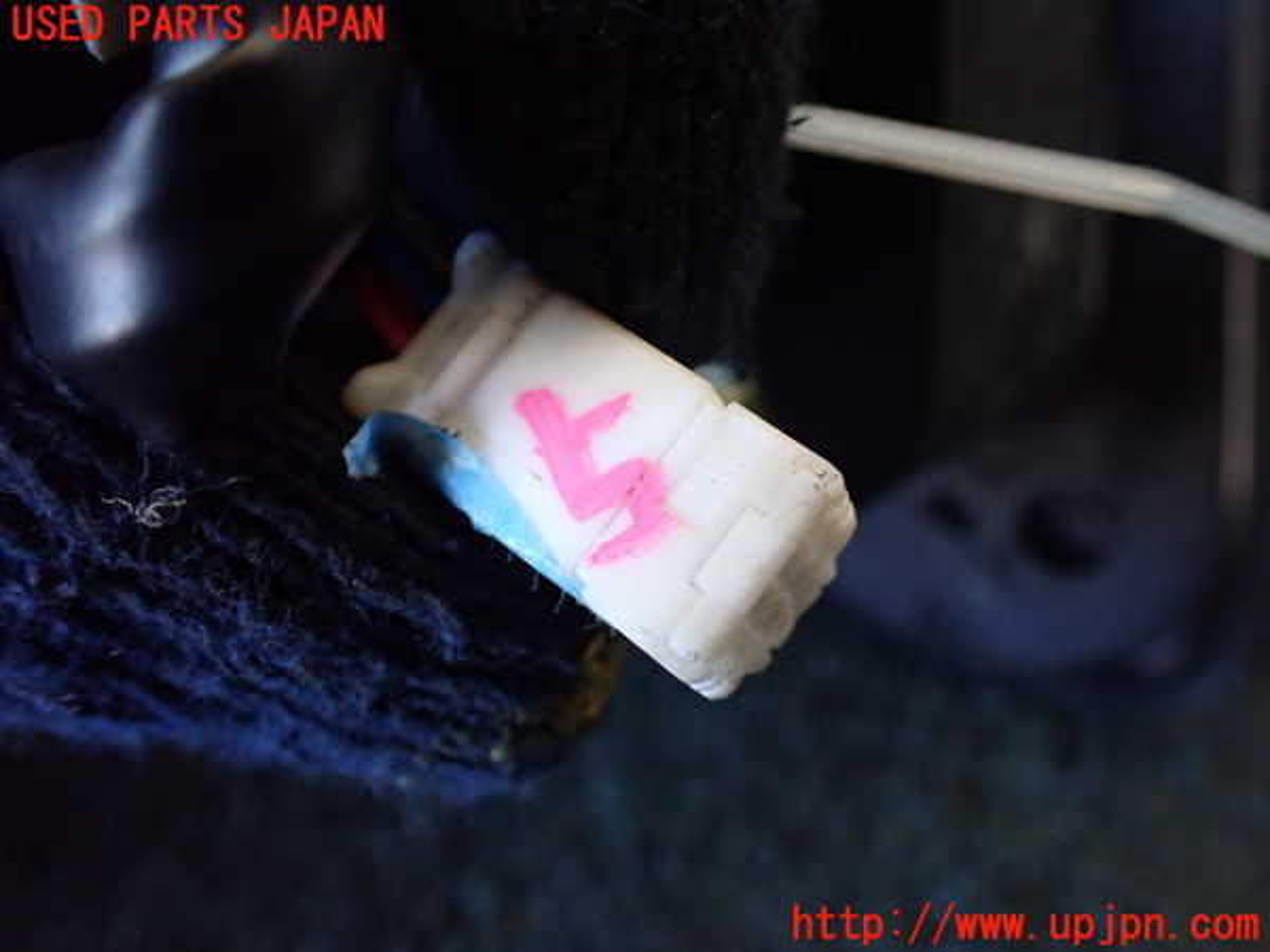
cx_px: 635
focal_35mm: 30
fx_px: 1101
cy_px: 476
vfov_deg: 46.8
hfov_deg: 60.0
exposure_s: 1/125
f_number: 2.3
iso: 800
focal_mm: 5.4
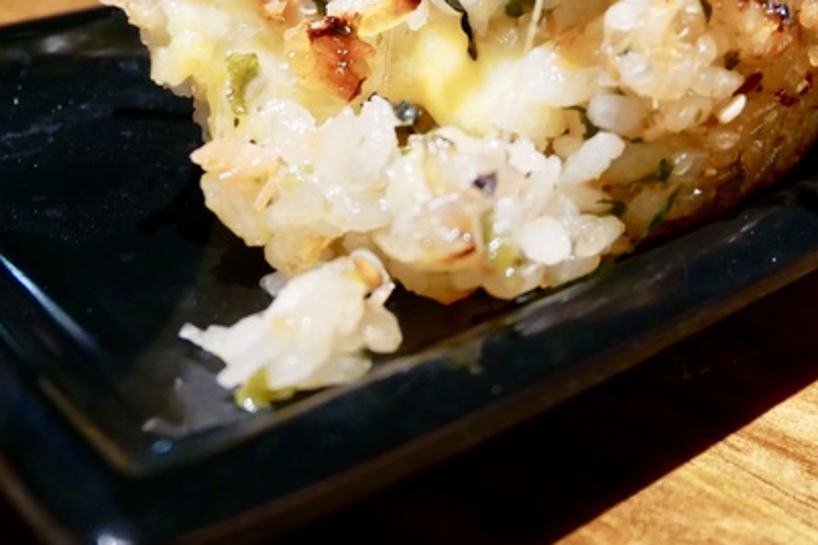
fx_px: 1500
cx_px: 480
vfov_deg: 20.1
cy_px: 18
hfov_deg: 30.5
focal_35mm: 66
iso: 1600
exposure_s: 1/60
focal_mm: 15
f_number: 3.7
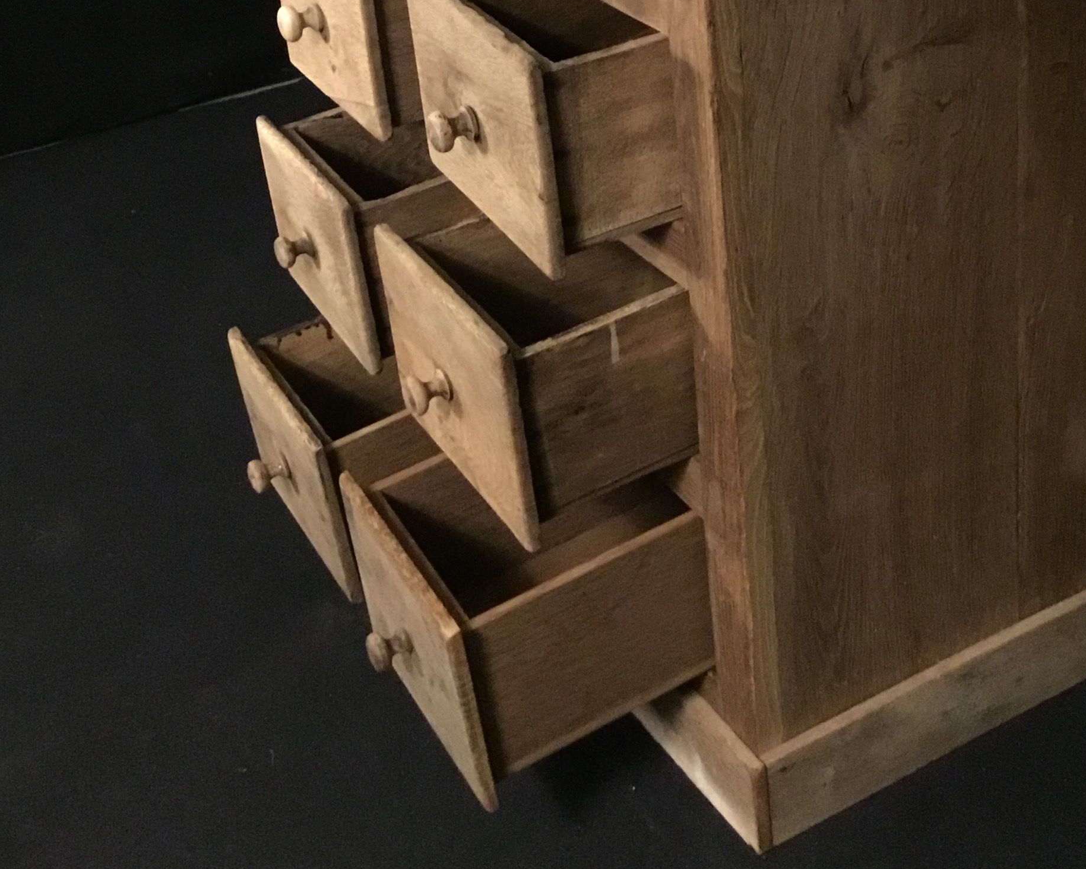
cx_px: 621
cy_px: 29
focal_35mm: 54
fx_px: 1736
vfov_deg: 26.8
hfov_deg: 34.7
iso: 500
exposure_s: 1/17
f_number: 2.4
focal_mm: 3.3
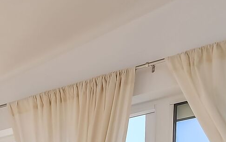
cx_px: -167
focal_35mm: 88
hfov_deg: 18.8
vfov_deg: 11.8
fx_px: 542
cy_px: 349
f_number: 10
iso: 160
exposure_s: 1/160
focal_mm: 10
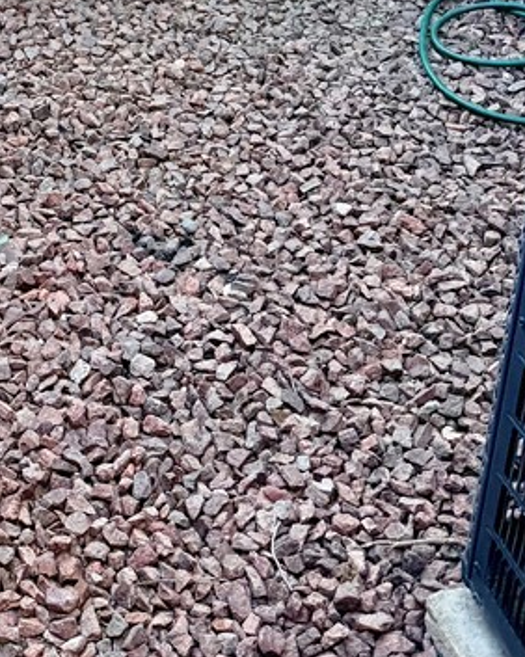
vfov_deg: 24.4
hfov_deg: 21.8
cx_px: 26
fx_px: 1322
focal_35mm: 68
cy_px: -195
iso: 80
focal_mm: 6.76
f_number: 1.78
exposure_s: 1/356
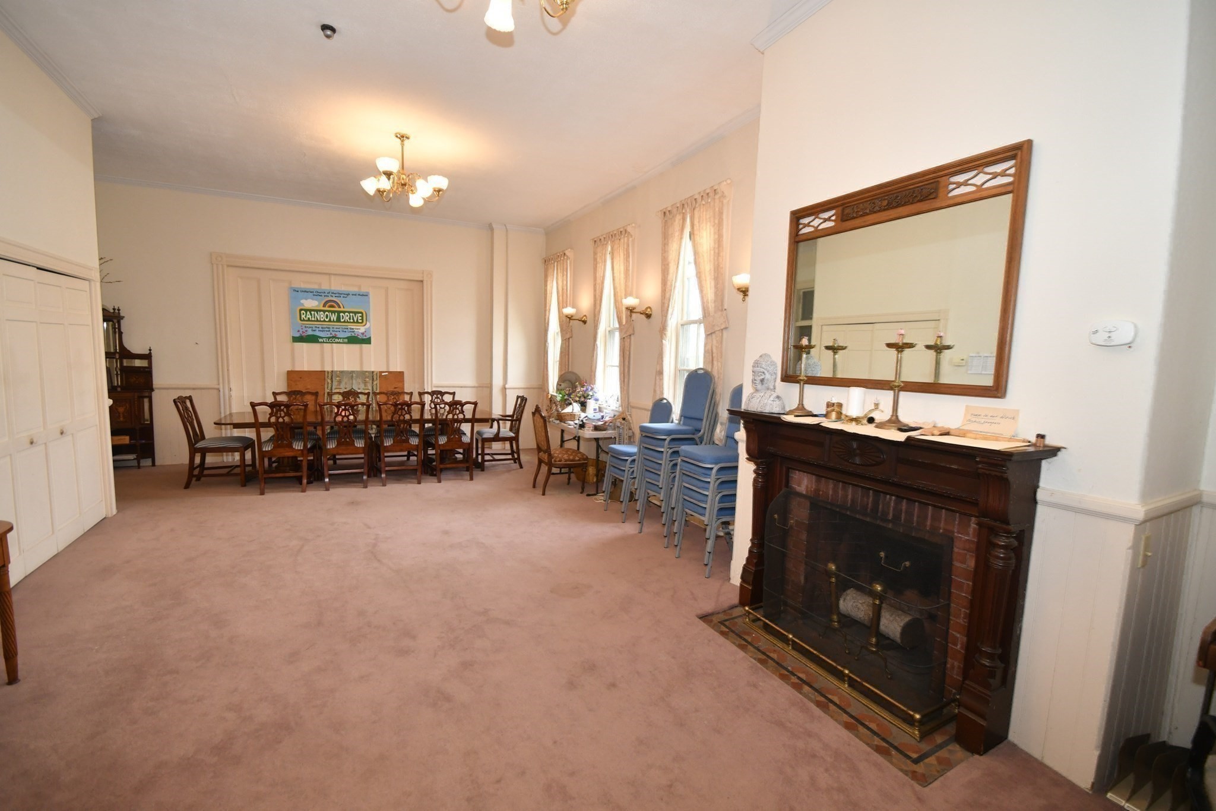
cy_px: 406
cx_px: 608
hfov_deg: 100.4
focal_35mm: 15
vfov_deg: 77.3
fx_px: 507
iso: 800
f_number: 5.6
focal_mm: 10
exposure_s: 1/60
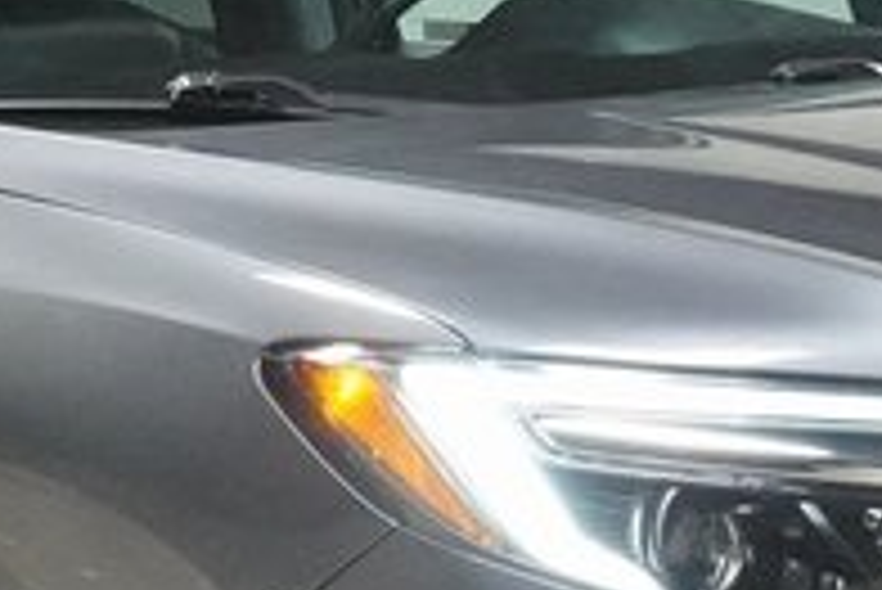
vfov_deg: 5.8
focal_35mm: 235
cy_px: 498
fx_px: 5762
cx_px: 117
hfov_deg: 8.7
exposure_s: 1/60
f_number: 11
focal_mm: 30
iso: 5000
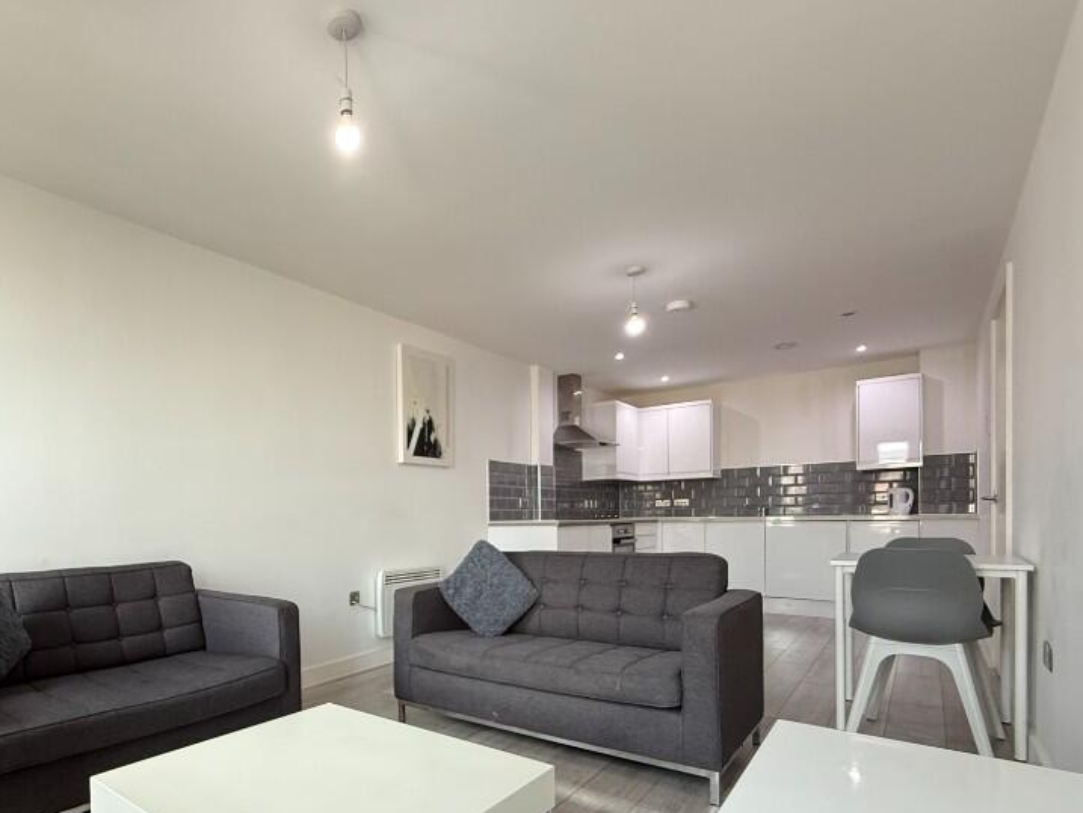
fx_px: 626
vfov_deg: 64.6
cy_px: 530
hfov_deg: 79.0
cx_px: 359
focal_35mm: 20
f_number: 2.2
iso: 400
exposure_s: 1/73
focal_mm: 2.22
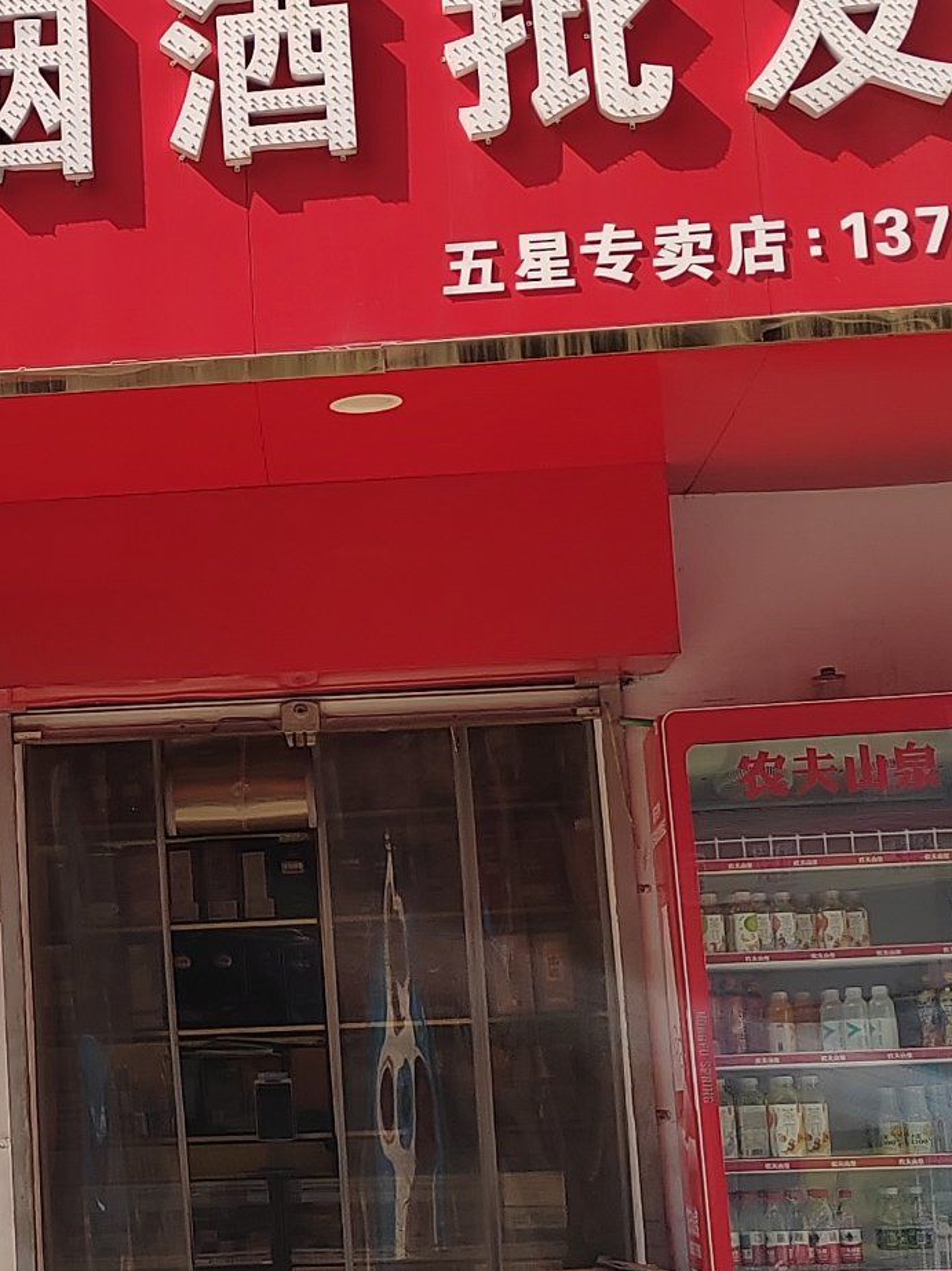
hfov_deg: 17.8
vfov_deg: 24.4
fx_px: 2935
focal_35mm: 80
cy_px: 559
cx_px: -79
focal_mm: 5.52
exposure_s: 1/1667
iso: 100
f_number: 1.9
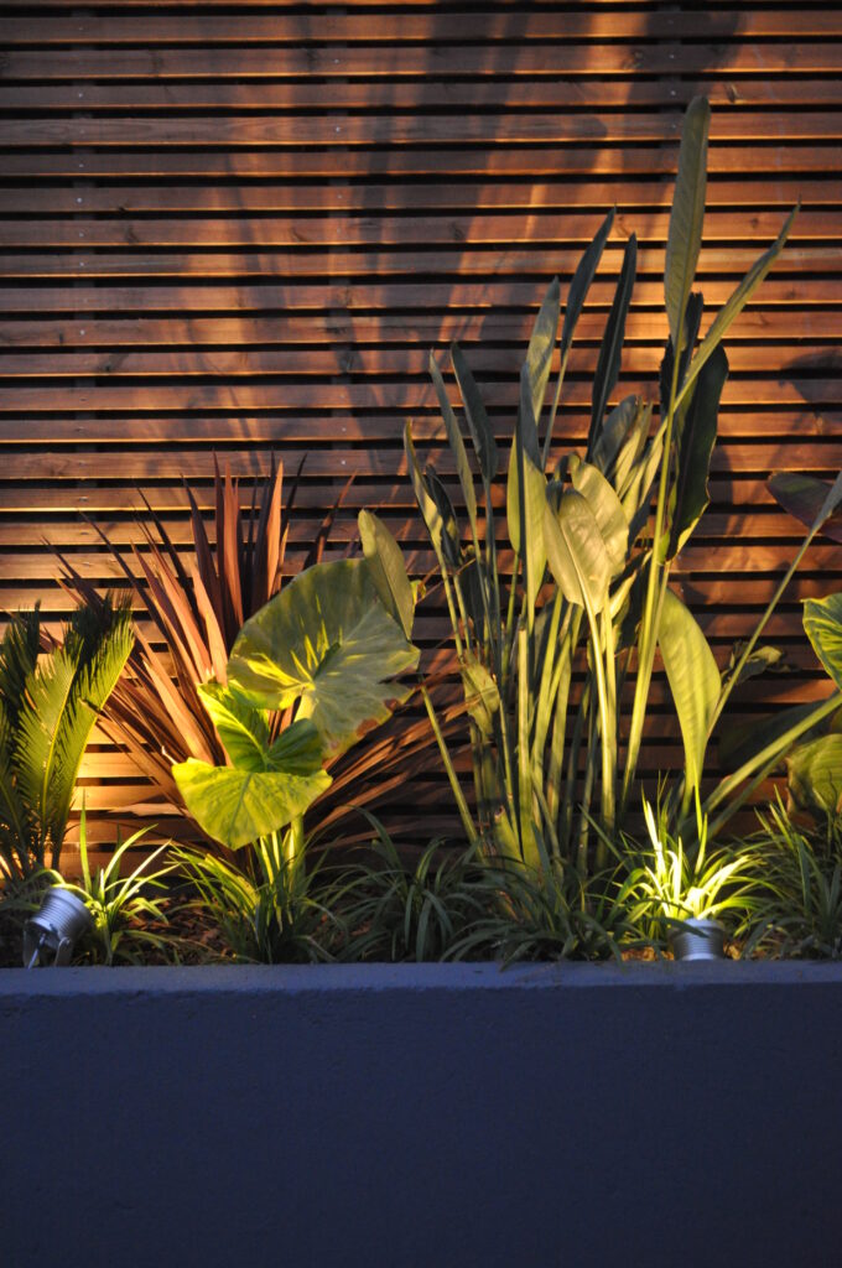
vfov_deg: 36.9
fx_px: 1899
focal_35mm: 54
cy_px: 634
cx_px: 421
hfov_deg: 25.0
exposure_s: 1/25
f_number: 5
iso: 1600
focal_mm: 36
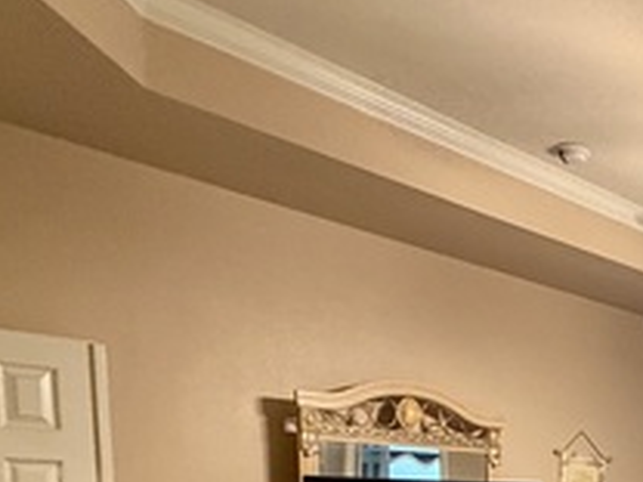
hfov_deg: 33.6
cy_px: 581
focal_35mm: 43
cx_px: 810
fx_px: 799
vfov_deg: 29.0
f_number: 2.2
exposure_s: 1/60
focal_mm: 2.22
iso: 500
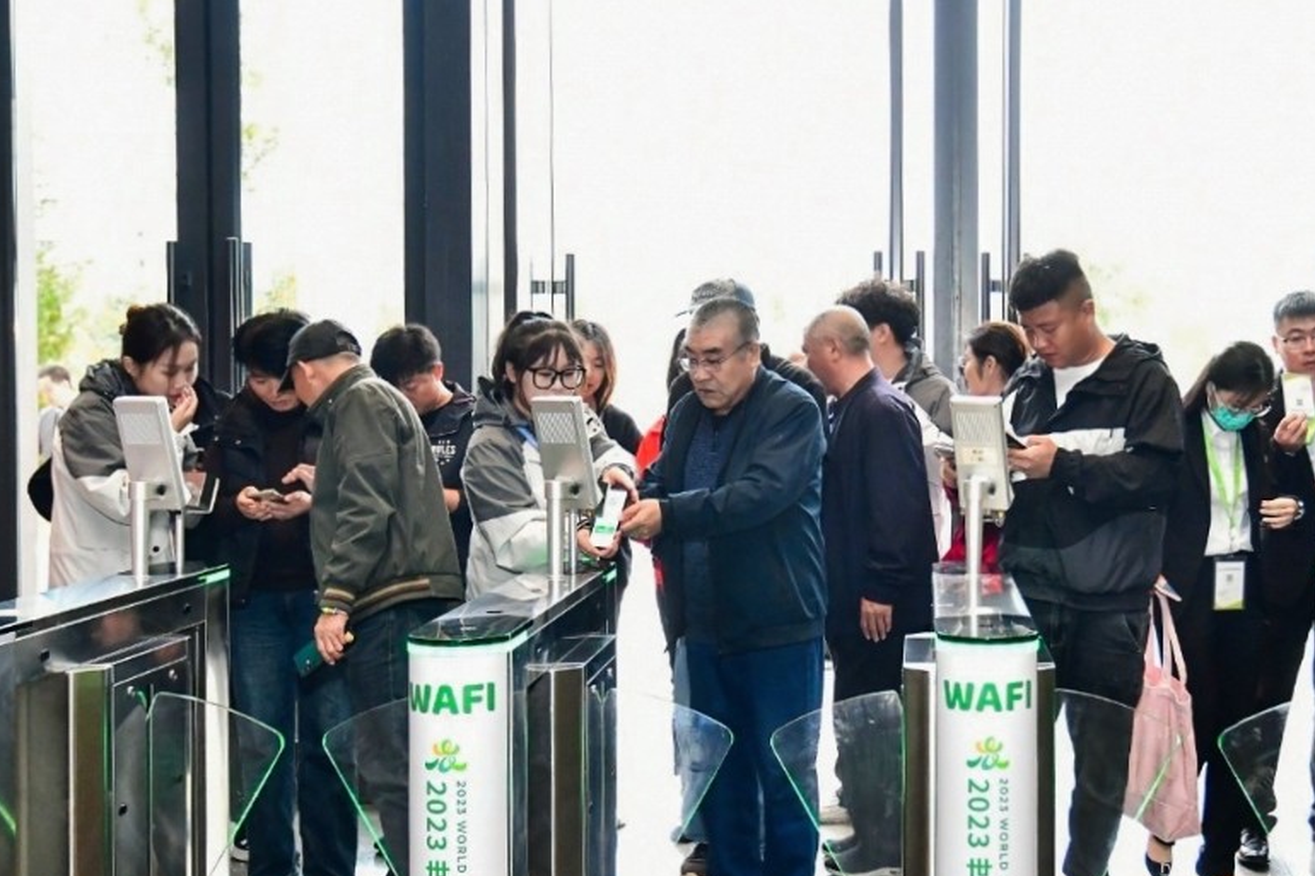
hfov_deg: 36.3
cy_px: 417
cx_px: 924
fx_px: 1972
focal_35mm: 54
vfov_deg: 25.0
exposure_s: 1/125
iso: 2500
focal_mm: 26
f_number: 4
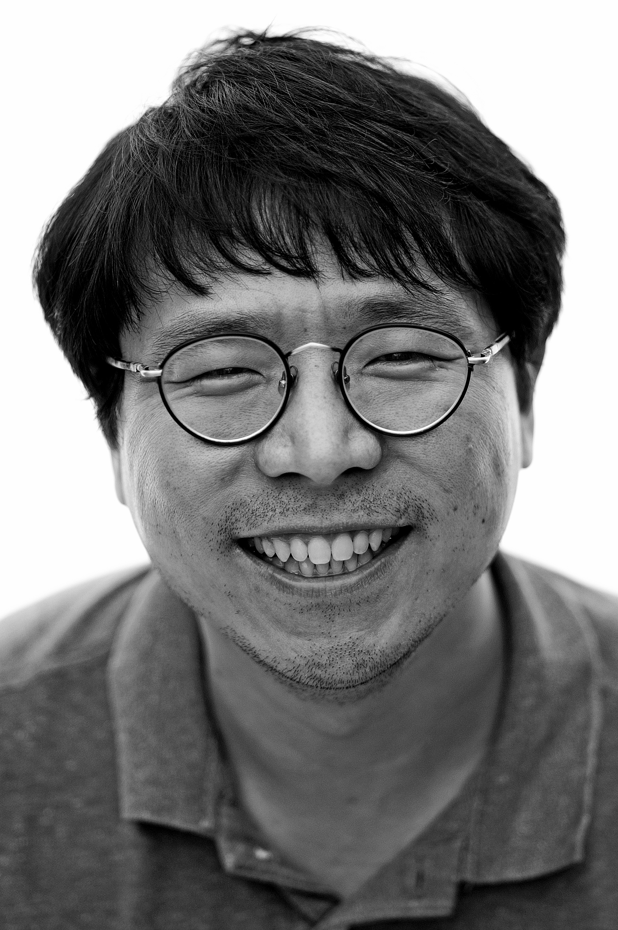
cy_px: 465
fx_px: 3289
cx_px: 309
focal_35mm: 128
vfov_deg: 16.1
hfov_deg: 10.7
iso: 100
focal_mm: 85
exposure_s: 1/350
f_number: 1.4
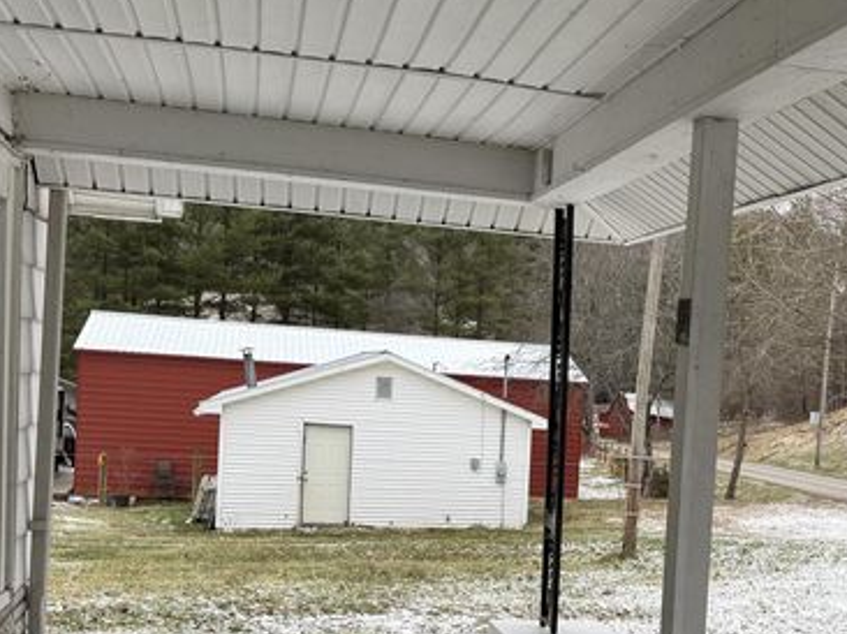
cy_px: 465
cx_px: 723
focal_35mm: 56
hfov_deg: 33.0
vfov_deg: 25.8
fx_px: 1369
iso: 80
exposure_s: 1/1250
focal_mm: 6.76
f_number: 1.78
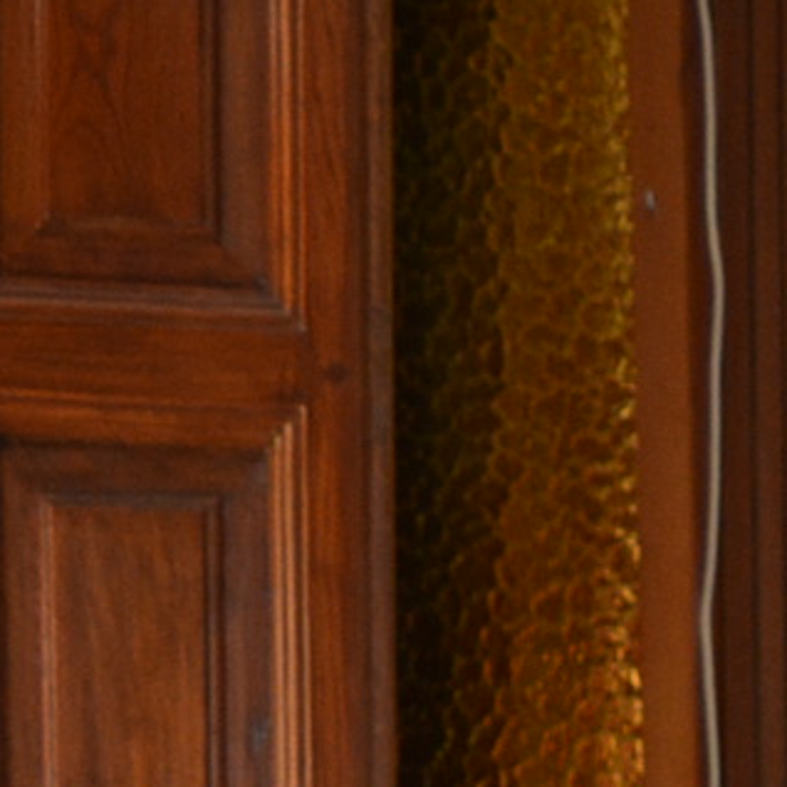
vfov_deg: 6.1
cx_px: 3361
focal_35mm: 264
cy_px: 2428
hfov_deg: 5.6
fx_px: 6791
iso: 400
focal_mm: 22
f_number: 4
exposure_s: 1/60
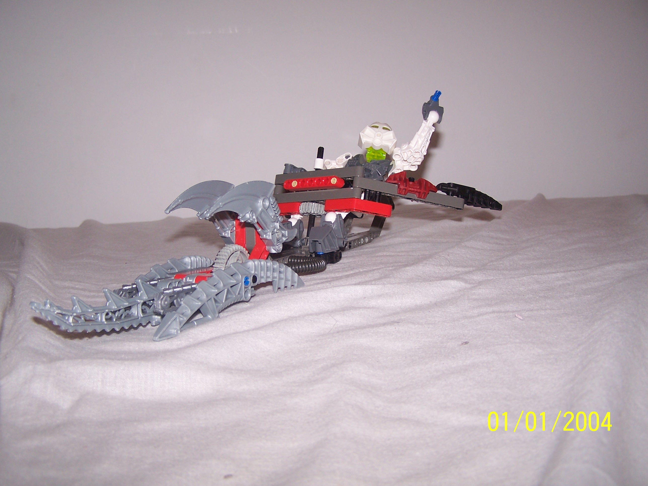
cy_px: 243
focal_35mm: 38
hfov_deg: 49.0
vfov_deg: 37.7
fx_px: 711
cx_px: 324
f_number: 2.8
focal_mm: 6.3
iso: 80
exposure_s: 1/60
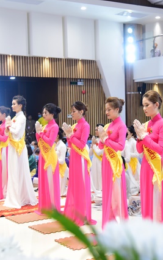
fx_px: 441
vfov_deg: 33.0
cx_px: 107
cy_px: 129
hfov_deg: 20.9
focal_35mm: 62
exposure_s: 1/40
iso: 800
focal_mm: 40
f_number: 4
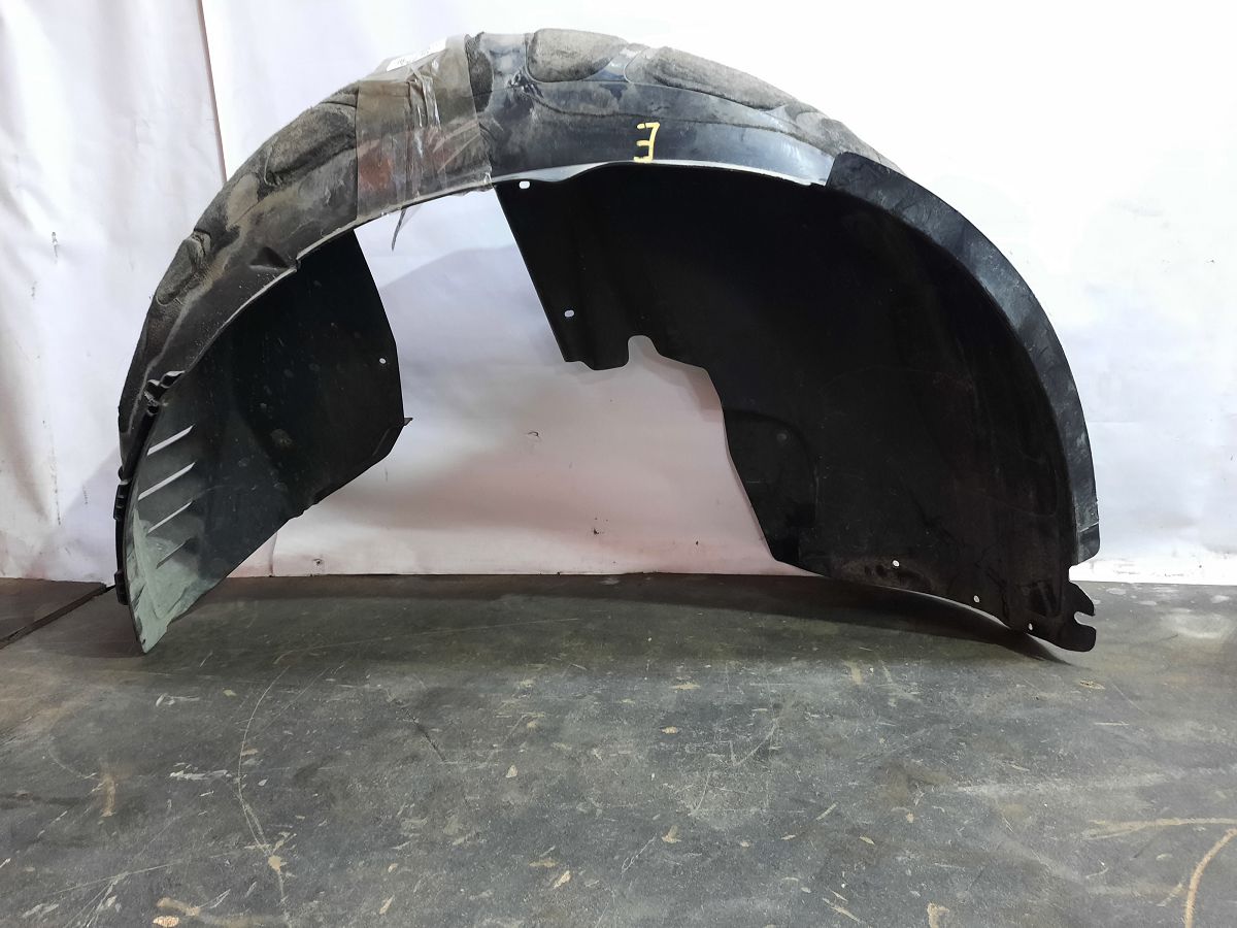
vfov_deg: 54.9
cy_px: 464
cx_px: 618
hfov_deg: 69.4
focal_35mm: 25
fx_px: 893
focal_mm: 4.6
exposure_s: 1/25
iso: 400
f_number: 2
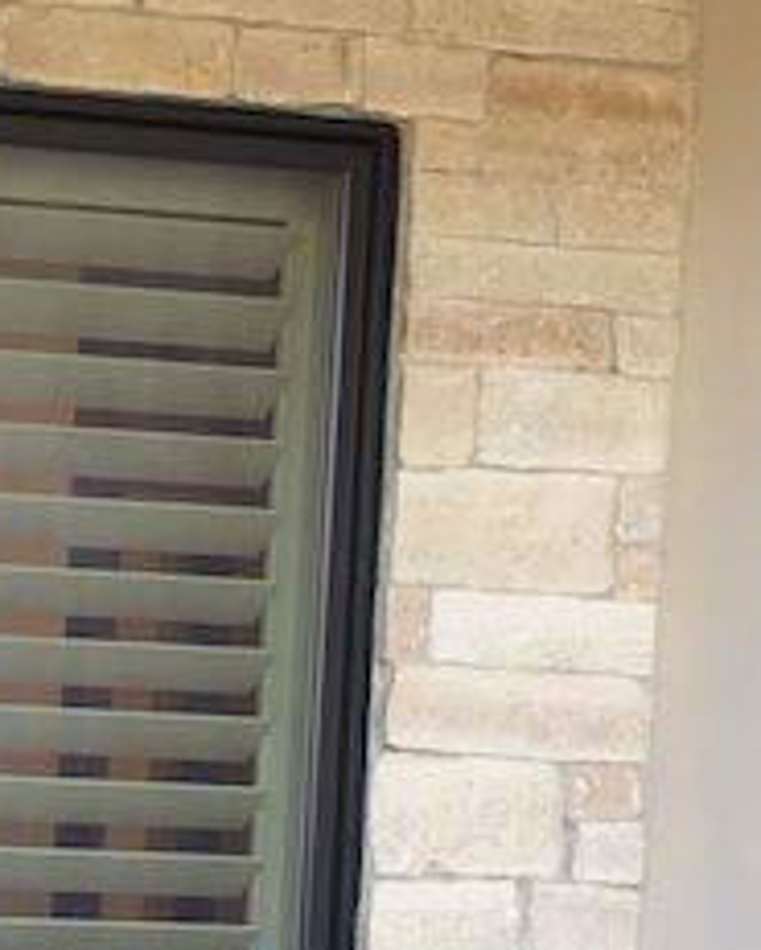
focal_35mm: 120
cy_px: 1040
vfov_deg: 15.6
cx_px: -278
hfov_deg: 12.4
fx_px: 3376
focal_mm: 4.15
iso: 40
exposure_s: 1/60
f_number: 2.2
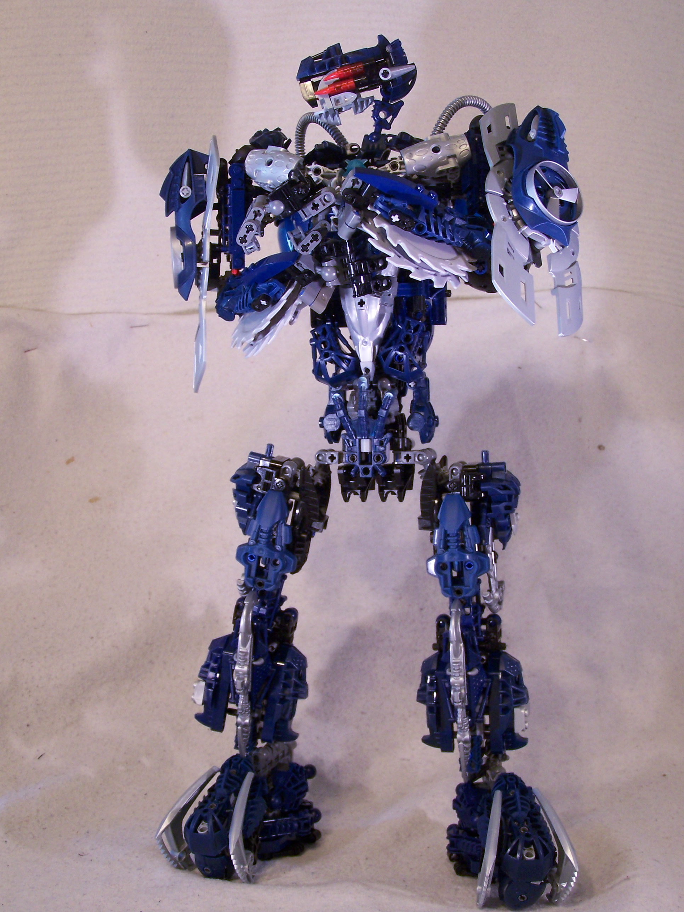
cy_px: 456
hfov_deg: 28.6
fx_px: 1344
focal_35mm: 51
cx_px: 342
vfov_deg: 37.5
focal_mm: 8.5
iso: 140
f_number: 3
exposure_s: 1/8
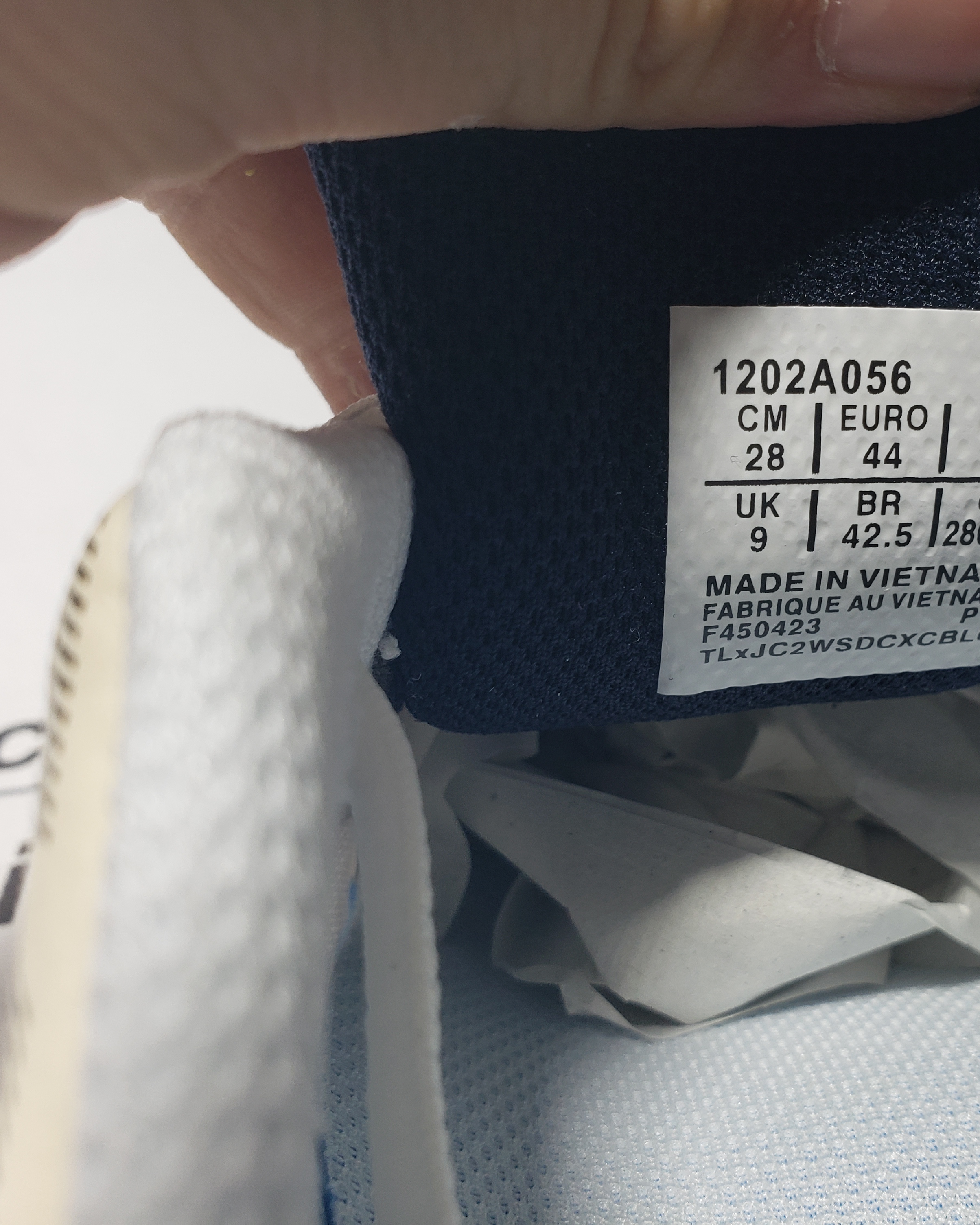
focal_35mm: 34
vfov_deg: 52.8
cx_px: 736
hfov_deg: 42.0
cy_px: 611
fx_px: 1233
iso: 50
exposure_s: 1/133
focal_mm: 4.3
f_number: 2.4
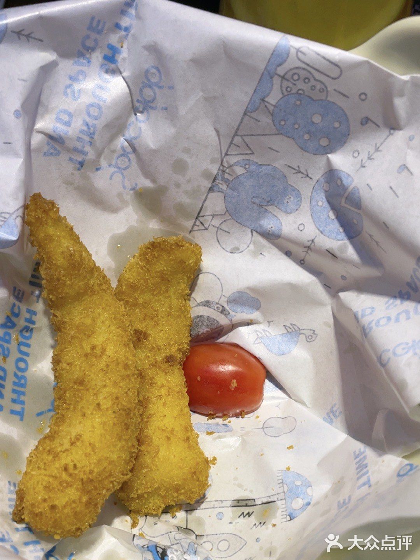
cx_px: 210
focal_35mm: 29
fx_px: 469
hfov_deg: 48.2
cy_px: 280
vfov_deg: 61.7
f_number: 1.6
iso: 50
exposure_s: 1/100
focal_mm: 4.2
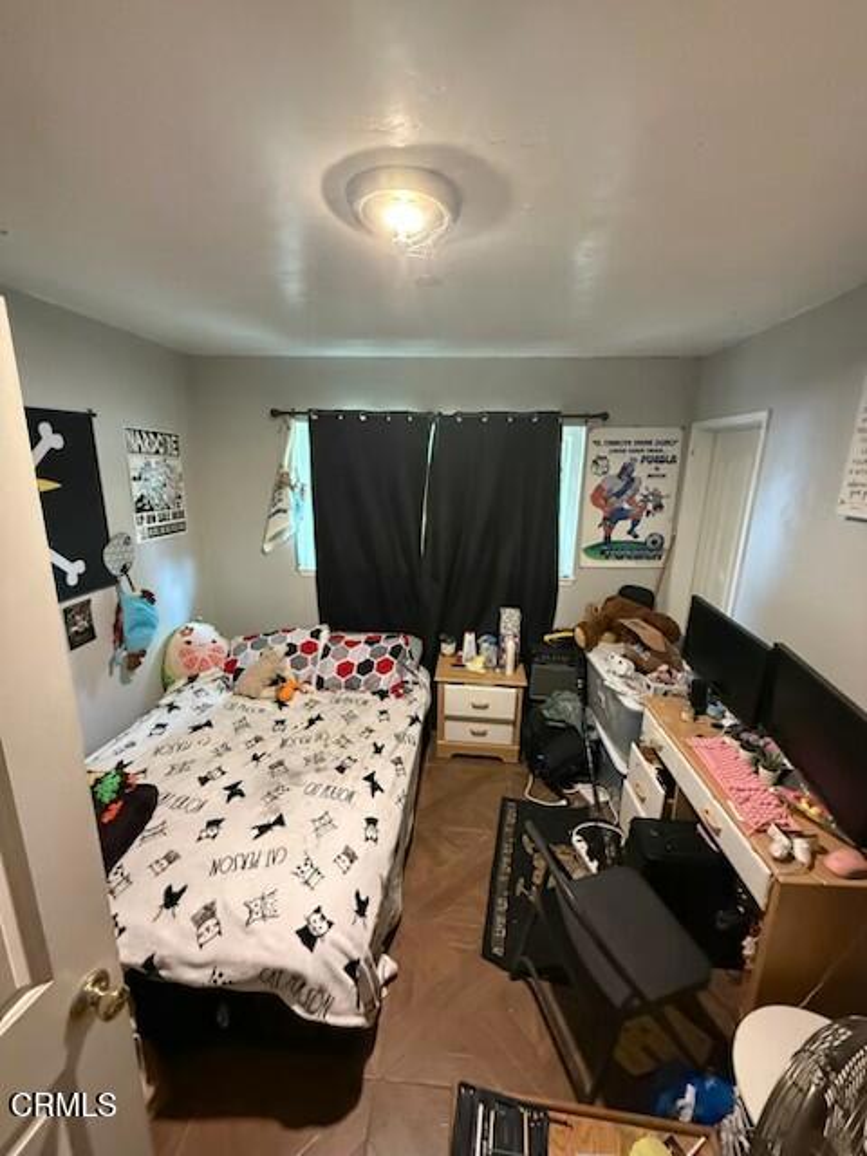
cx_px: 434
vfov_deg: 102.1
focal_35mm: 14
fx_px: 468
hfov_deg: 85.7
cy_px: 578
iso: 800
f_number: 2.2
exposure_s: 1/60
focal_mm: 2.22
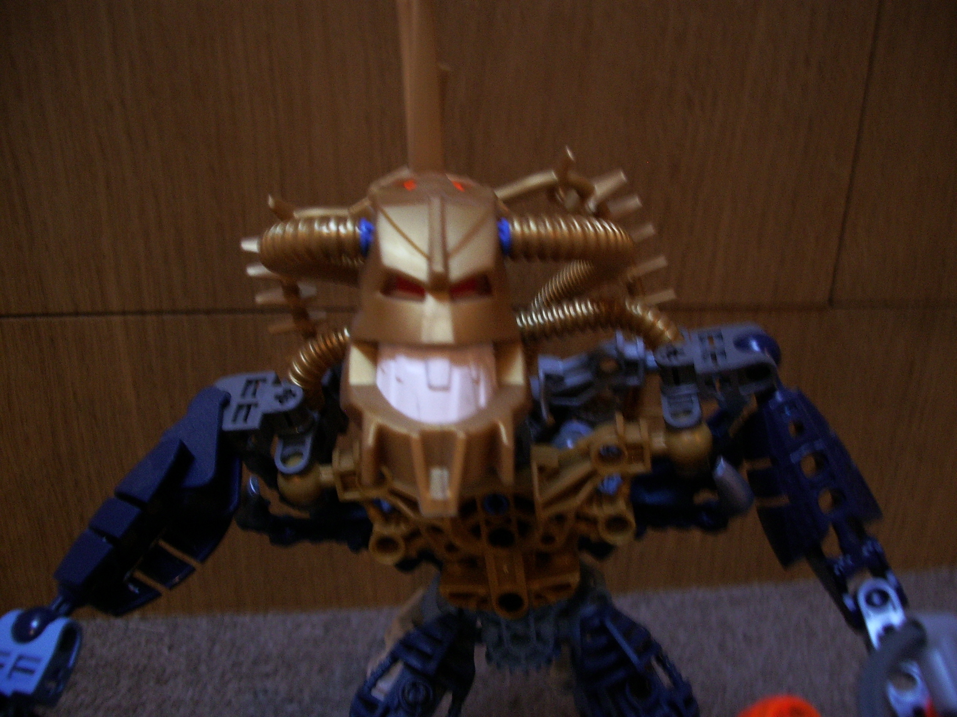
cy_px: 358
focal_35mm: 35
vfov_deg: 40.7
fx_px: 968
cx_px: 478
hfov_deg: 52.6
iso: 200
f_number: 2.6
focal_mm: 5.8
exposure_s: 1/15
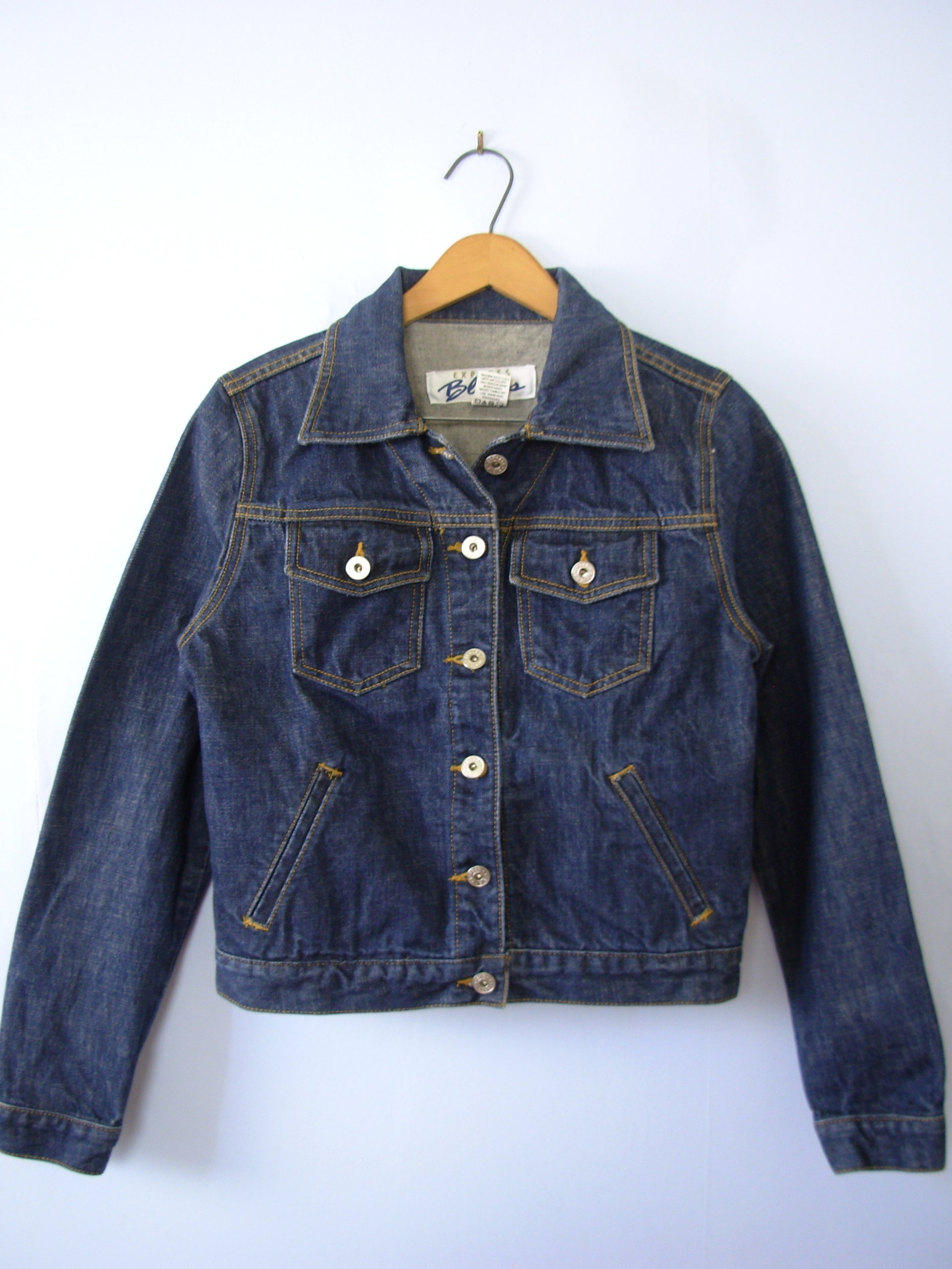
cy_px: 634
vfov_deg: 49.0
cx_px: 476
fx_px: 1393
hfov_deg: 37.7
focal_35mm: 38
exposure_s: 1/10.4
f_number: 2.9
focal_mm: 6.3
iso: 50
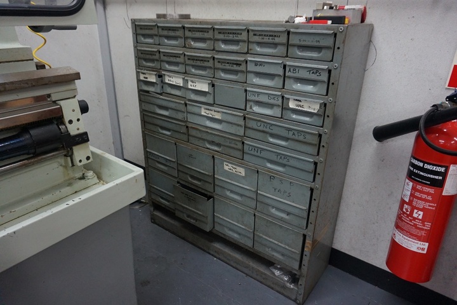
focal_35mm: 24
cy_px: 152
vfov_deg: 53.1
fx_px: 305
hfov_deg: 73.7
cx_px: 228
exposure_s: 1/160
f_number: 4
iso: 1600
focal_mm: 16
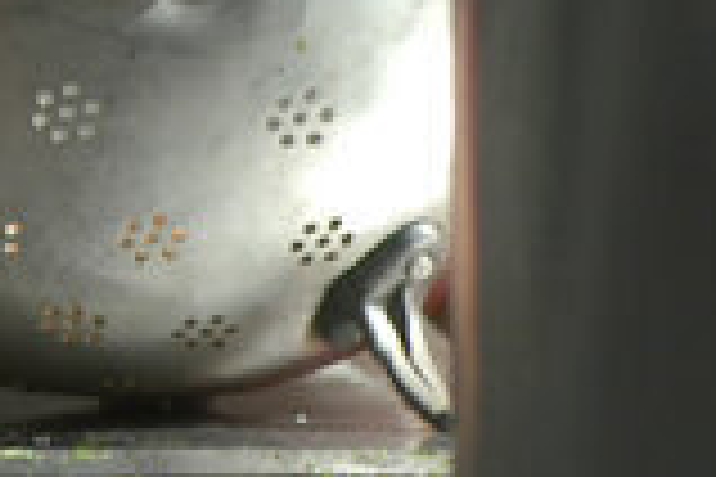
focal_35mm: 1275
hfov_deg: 1.6
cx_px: -1137
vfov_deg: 1.1
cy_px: -837
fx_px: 25364
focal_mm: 125
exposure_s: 1/350
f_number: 5
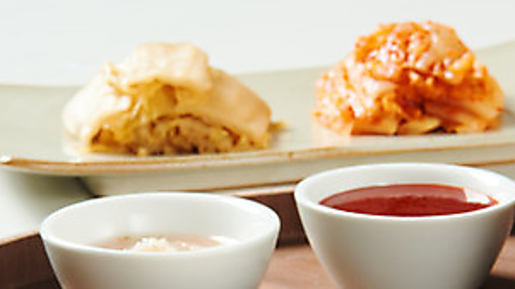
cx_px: 300
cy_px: 316
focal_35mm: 146
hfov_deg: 14.7
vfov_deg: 8.2
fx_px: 1993
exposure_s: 1/125
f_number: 22
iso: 250
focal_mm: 70
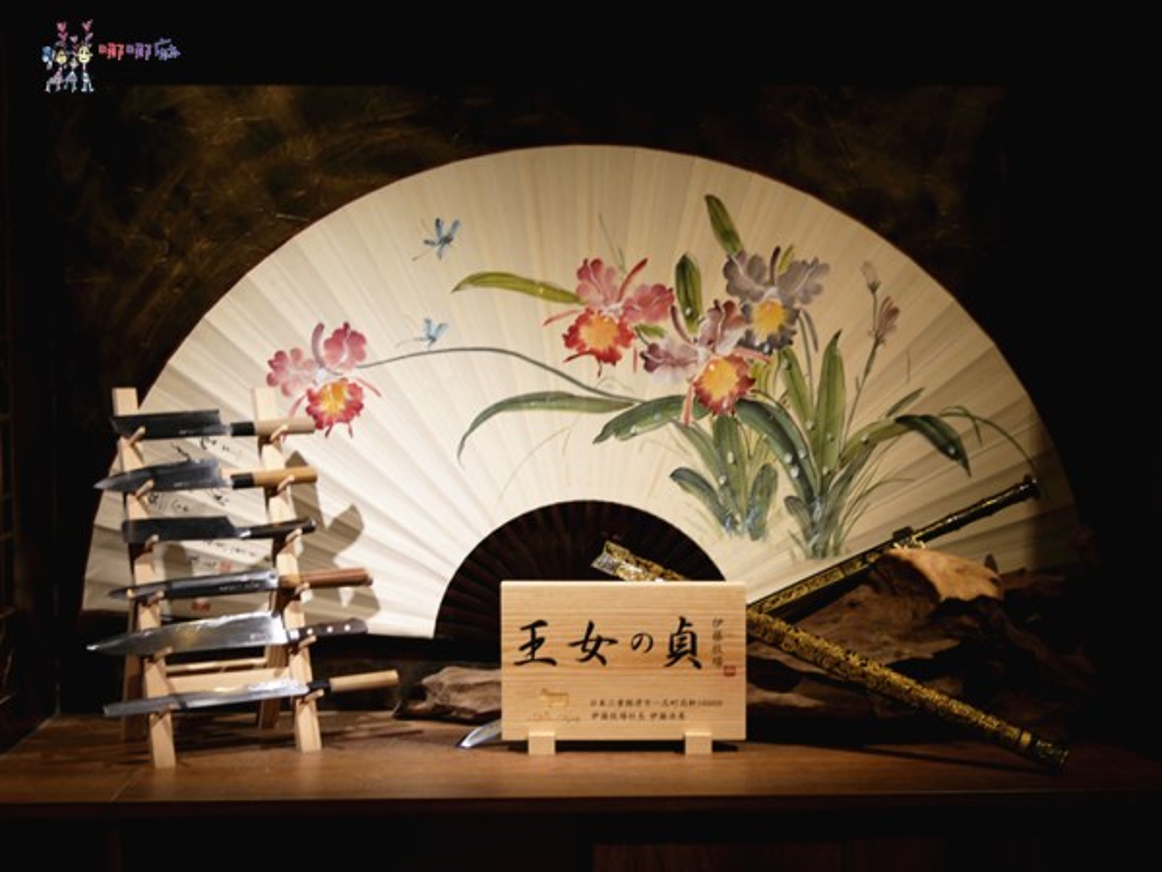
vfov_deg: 28.0
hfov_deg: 36.8
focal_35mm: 52
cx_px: 581
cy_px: 436
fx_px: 1746
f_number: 4.2
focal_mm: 26
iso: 400
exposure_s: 1/30
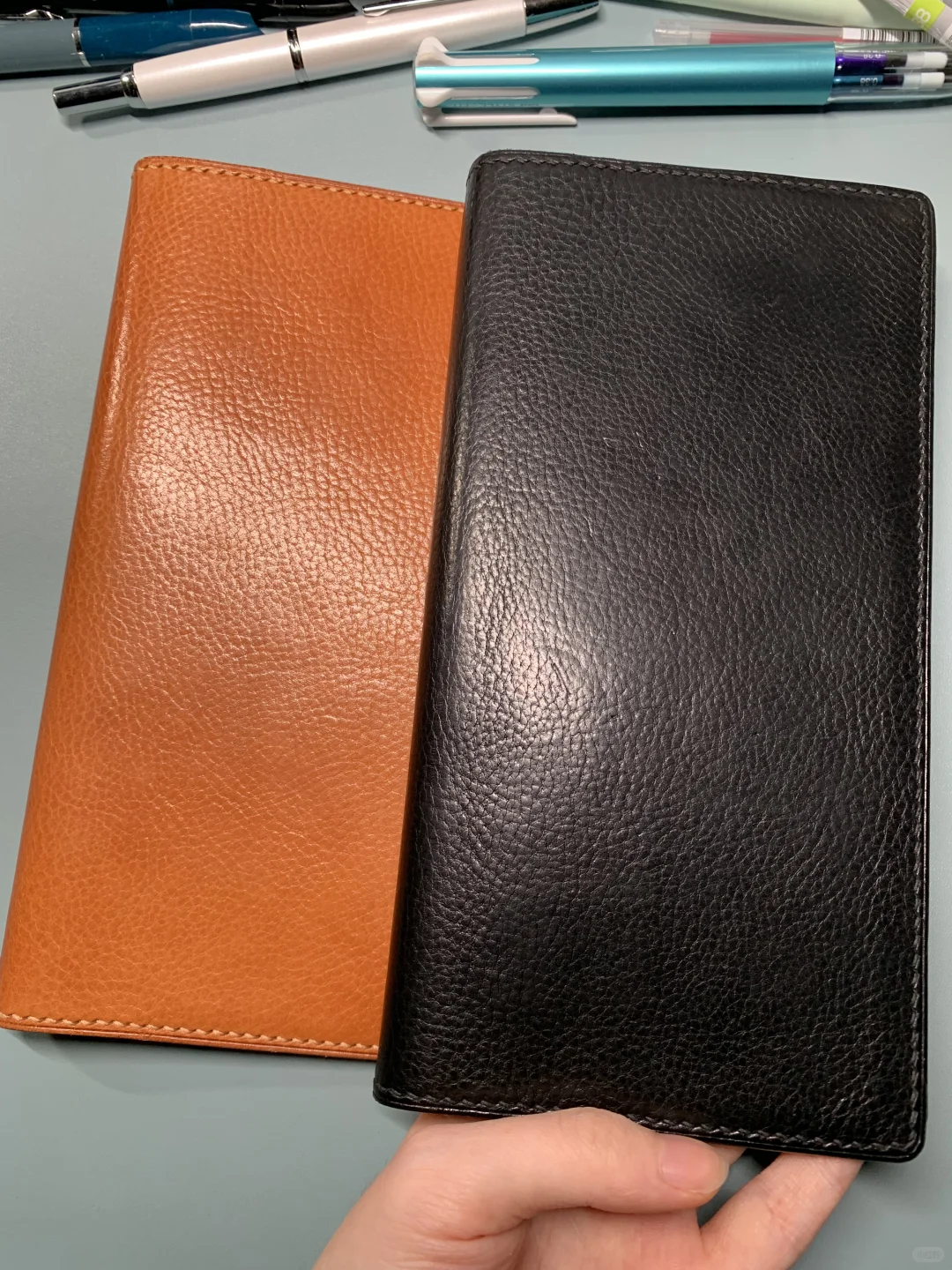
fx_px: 953
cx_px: 476
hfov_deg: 53.1
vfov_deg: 67.3
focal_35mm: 26
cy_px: 635
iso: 100
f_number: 1.8
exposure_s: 1/83
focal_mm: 4.25
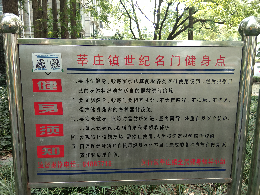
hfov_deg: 58.4
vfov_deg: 45.4
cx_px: 130
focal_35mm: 31
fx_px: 233
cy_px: 98
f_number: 2.2
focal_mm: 3.69
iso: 100
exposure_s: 1/100
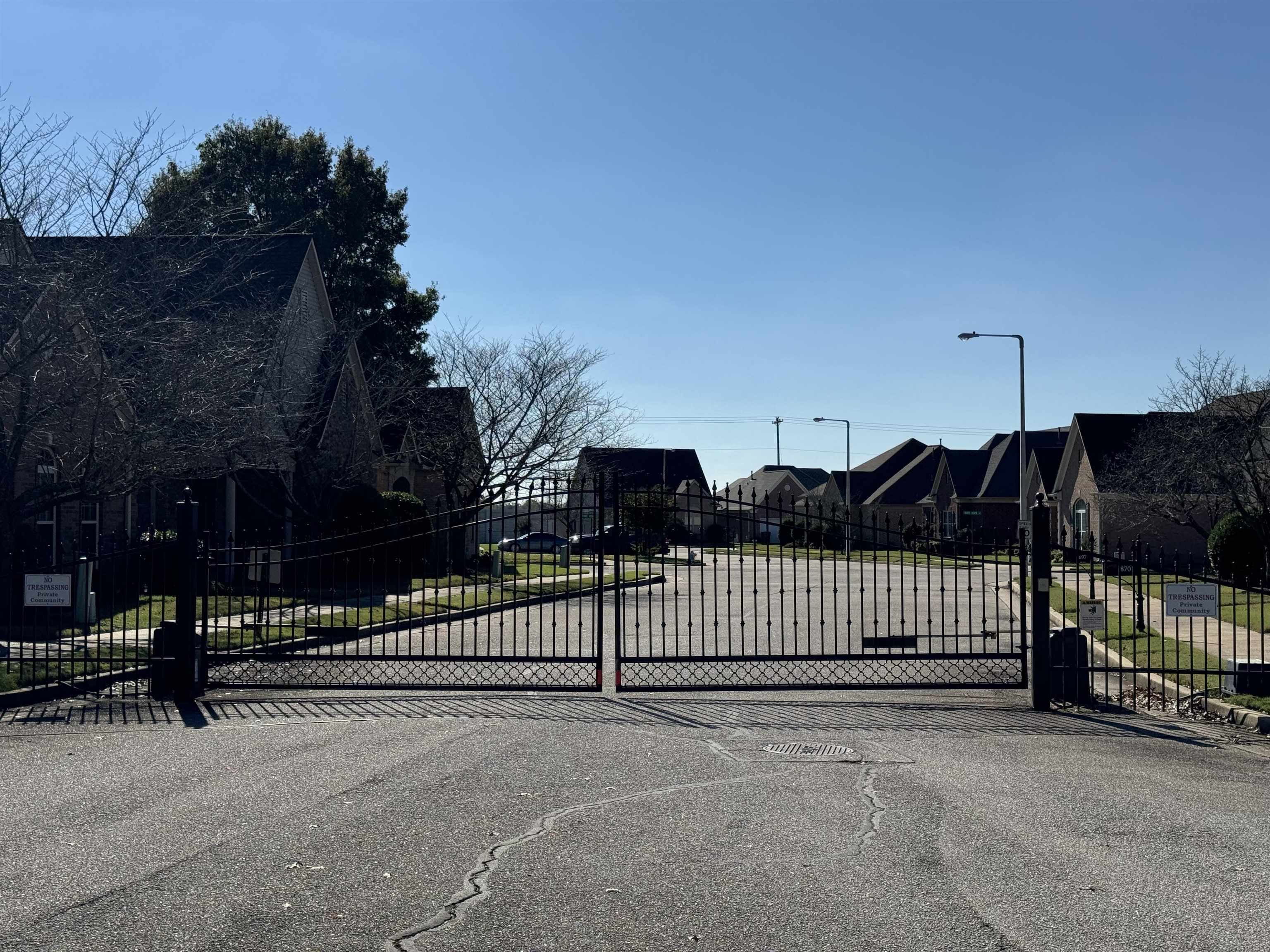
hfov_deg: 39.7
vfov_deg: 30.3
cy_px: 476
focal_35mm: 48
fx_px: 1761
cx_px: 635
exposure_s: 1/9009
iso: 64
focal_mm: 6.76
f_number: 1.78
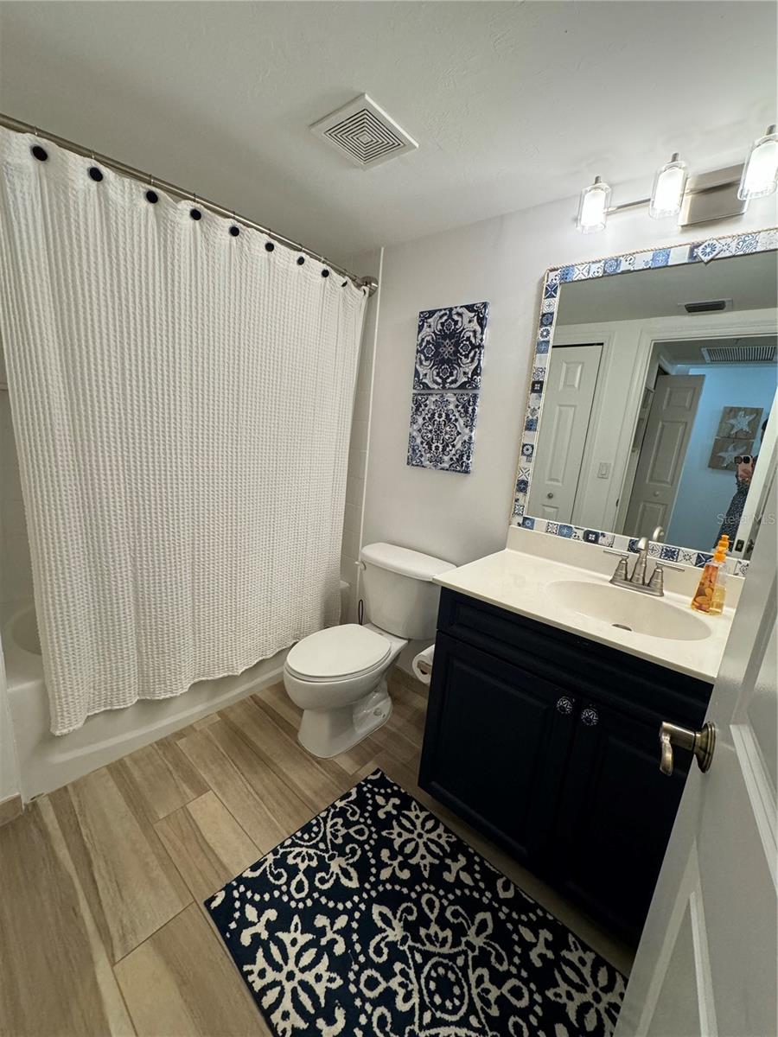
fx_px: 420
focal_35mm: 14
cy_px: 518
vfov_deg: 102.1
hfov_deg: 85.7
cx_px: 389
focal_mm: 2.22
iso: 250
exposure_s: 1/120
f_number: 2.2
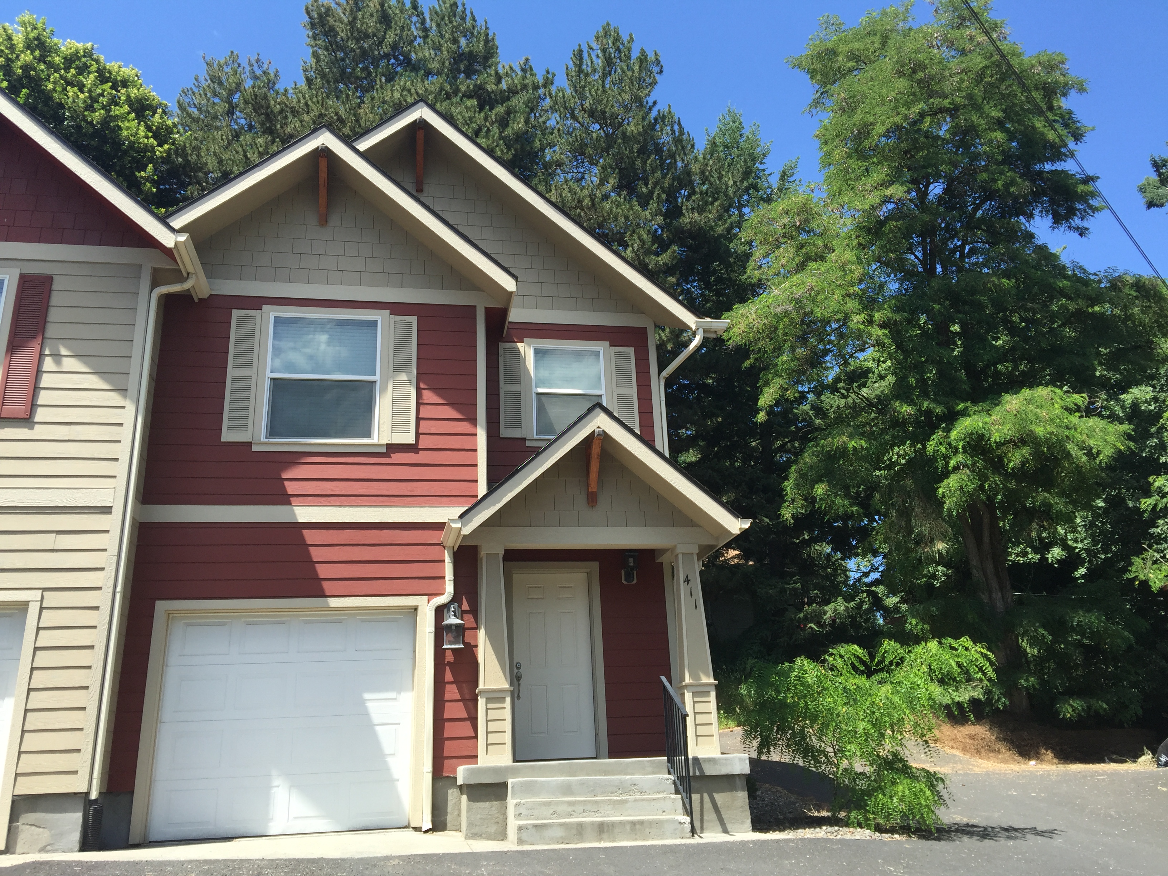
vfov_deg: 48.2
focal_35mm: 29
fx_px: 979
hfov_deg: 61.7
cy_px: 438
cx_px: 584
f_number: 2.2
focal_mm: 4.15
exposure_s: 1/898
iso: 32
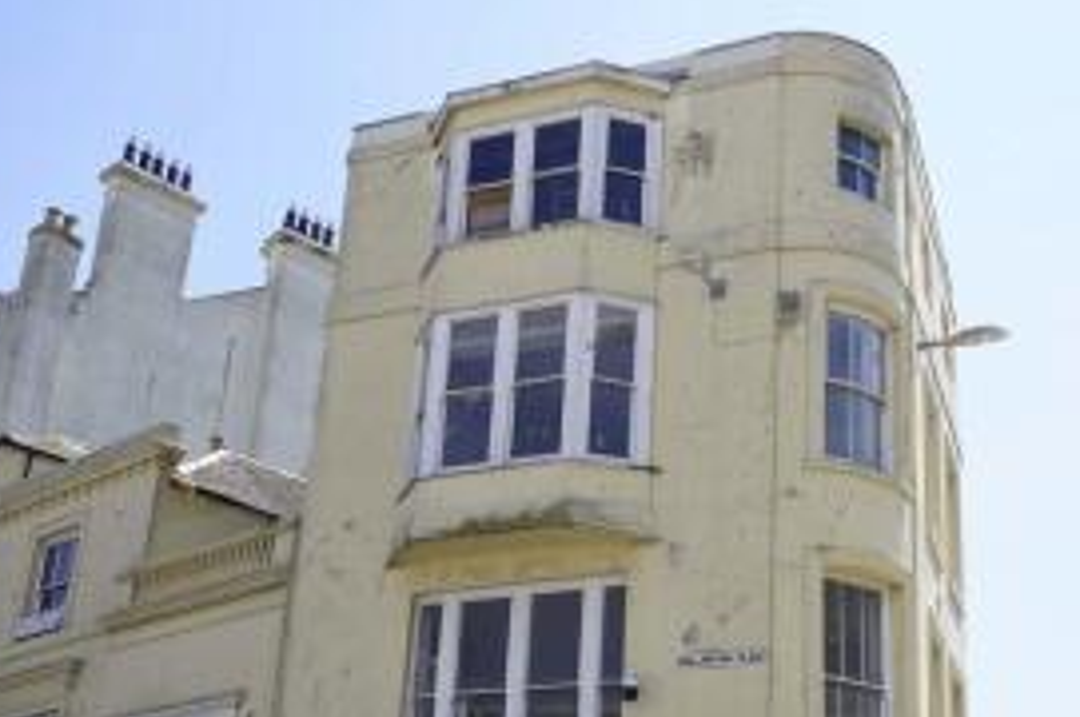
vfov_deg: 26.4
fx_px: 1528
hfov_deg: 38.6
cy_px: 408
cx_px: 693
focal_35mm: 51
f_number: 6.3
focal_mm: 29
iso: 100
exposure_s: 1/320
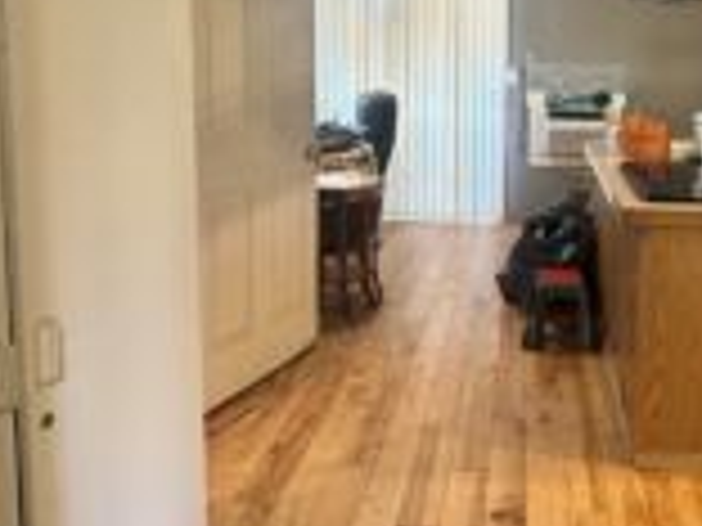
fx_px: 730
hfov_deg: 50.1
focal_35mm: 36
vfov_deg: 38.5
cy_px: 121
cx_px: 490
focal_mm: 2.22
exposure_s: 1/60
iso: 500
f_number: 2.2
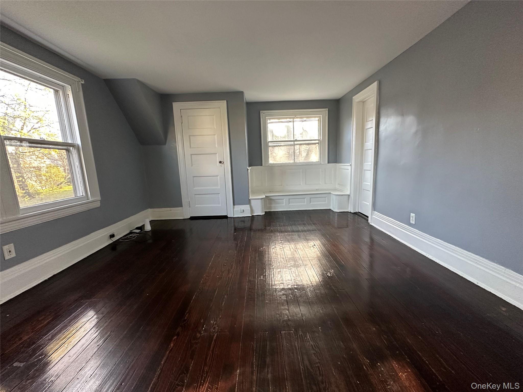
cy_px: 196
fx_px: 212
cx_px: 262
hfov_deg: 102.1
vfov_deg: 85.7
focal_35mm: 14
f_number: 2.2
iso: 250
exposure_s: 1/120
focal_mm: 2.22
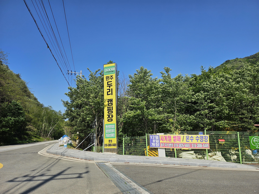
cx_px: 130
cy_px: 97
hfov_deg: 71.6
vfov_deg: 56.8
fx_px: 180
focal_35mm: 24
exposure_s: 1/5328
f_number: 1.8
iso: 50
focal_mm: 5
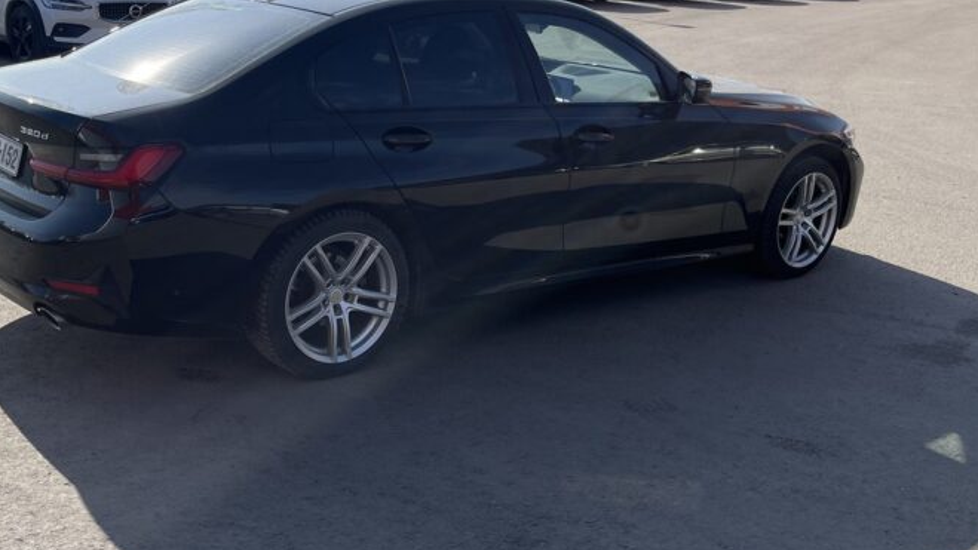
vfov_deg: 27.0
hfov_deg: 46.1
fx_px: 1141
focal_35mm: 44
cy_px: 212
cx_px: 377
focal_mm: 5.1
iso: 50
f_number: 1.6
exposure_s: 1/3745
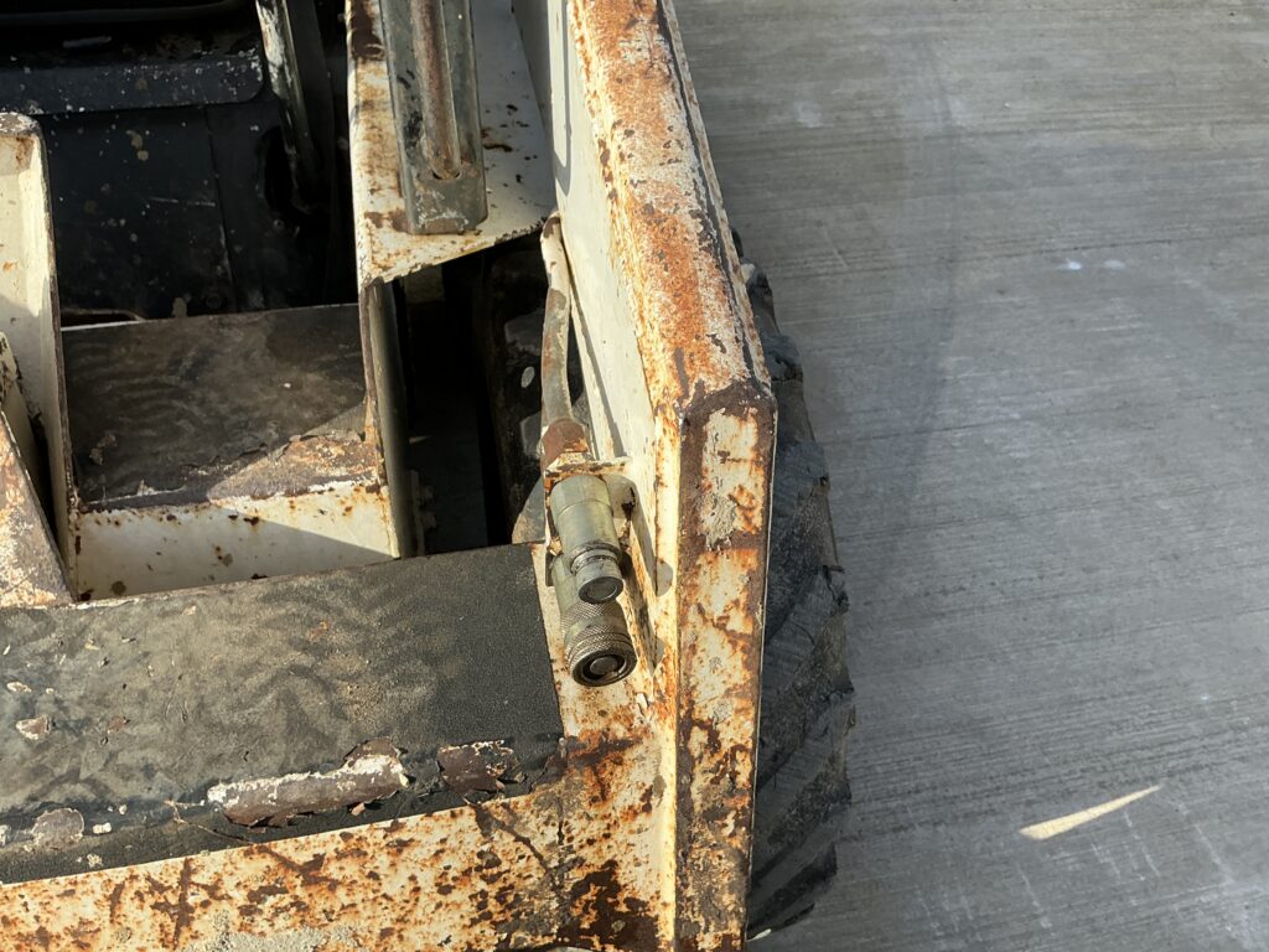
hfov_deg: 63.4
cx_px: 634
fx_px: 1026
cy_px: 476
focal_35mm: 28
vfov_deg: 49.7
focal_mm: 3
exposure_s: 1/804
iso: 25
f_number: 1.8
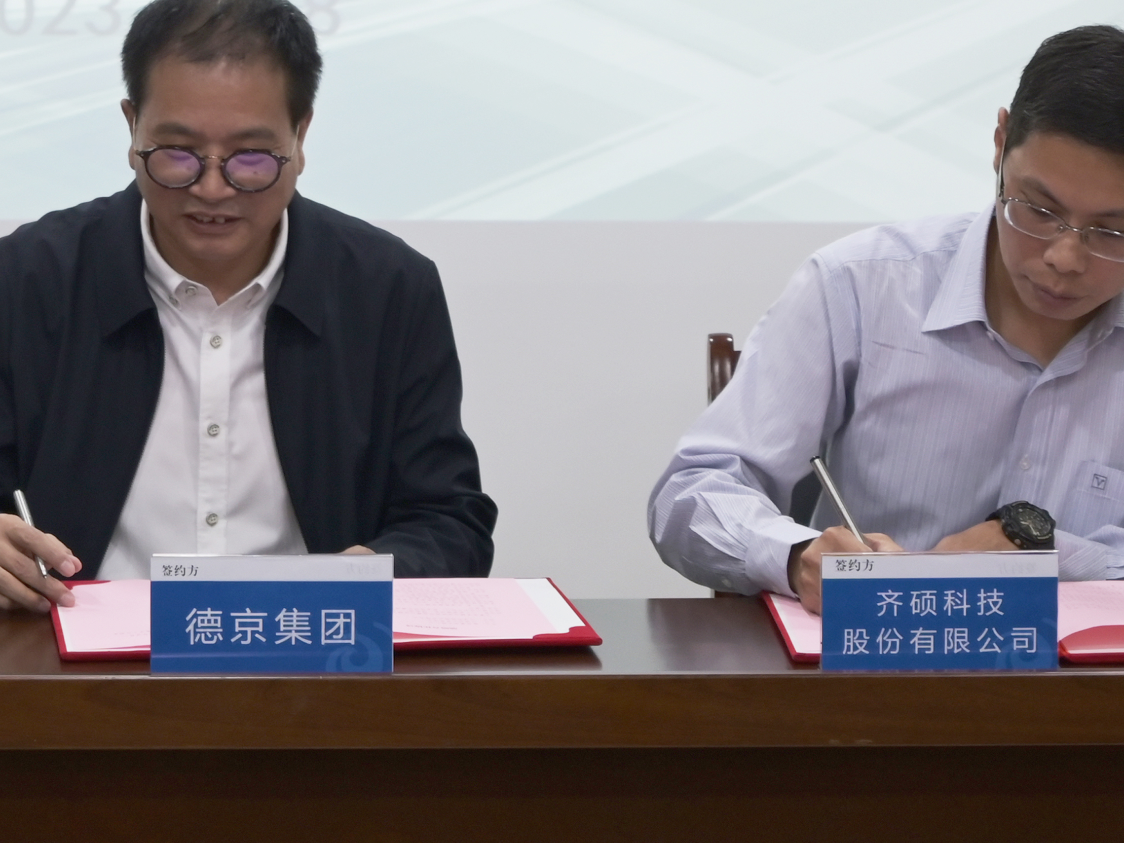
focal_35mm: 127
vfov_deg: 11.5
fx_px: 4124
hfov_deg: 15.4
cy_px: -64
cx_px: 196
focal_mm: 50
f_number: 6.3
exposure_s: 1/50
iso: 360
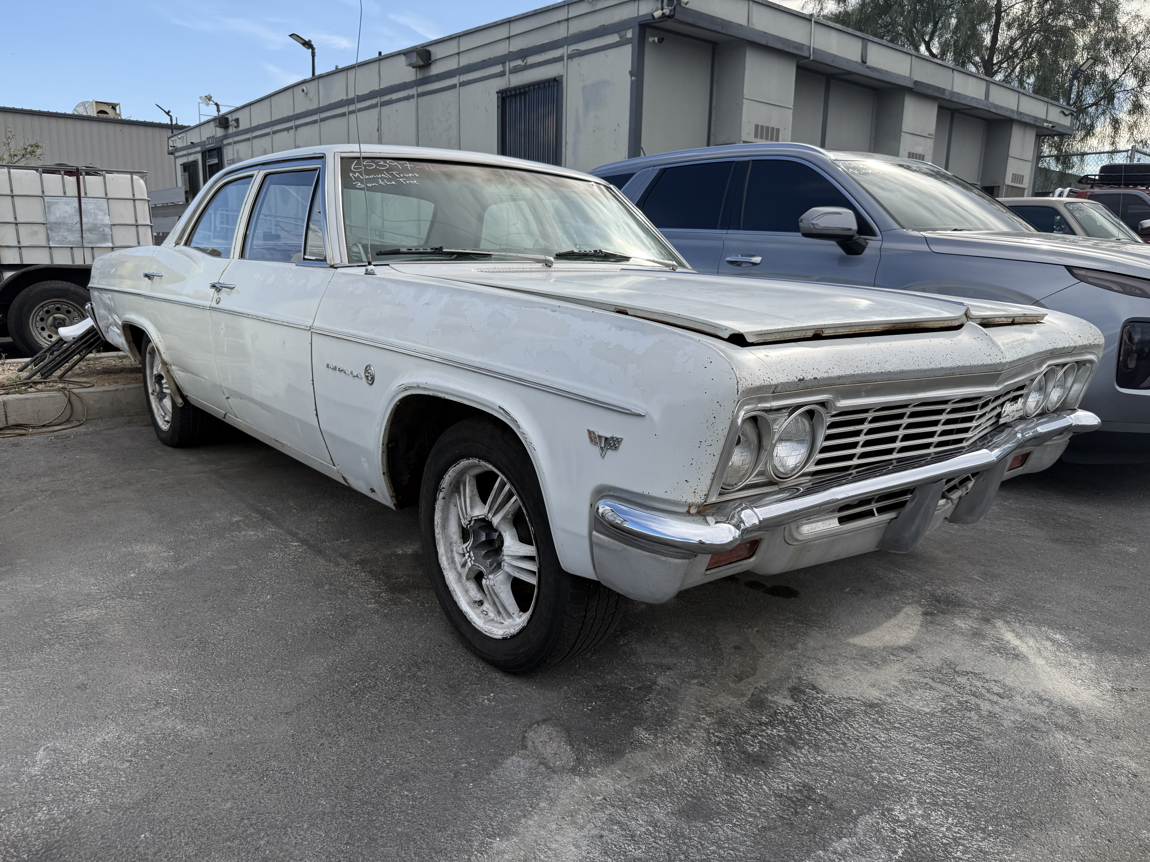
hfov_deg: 71.6
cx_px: 575
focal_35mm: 24
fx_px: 797
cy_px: 431
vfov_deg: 56.8
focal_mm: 6.76
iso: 80
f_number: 1.78
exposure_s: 1/3145
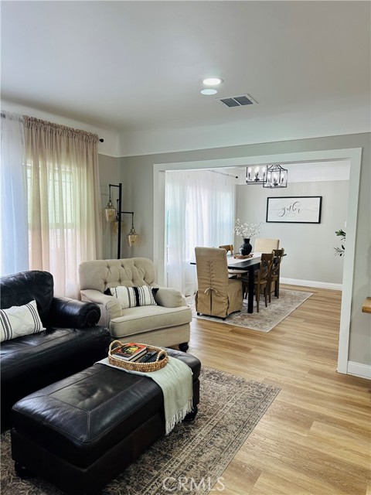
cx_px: 186
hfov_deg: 56.8
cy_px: 248
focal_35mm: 24
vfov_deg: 71.6
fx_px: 343
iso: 125
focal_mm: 6.86
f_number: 1.78
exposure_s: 1/120
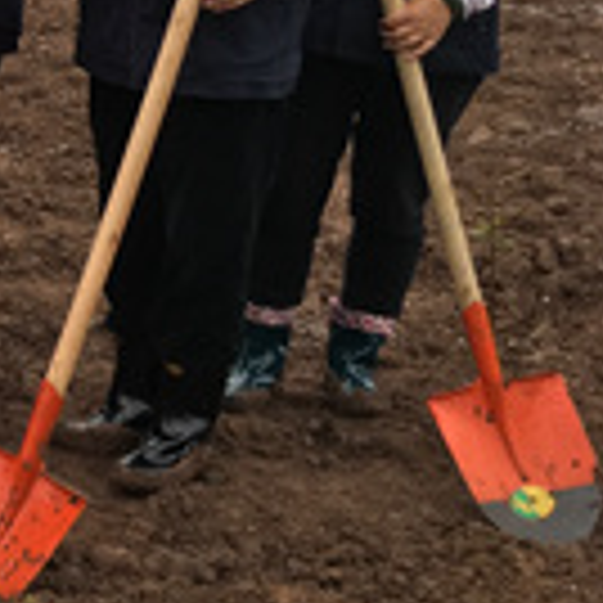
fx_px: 2266
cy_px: -202
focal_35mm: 115
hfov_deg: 12.8
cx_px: -684
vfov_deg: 14.5
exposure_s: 1/246
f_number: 2.2
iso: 25
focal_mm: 4.15
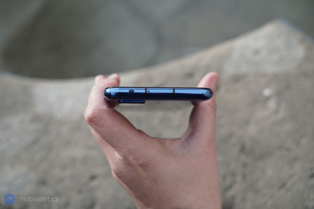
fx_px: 445
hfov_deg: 38.9
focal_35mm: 51
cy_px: 104
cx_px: 157
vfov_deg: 26.5
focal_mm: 51
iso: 100
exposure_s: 1/160
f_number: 5.6
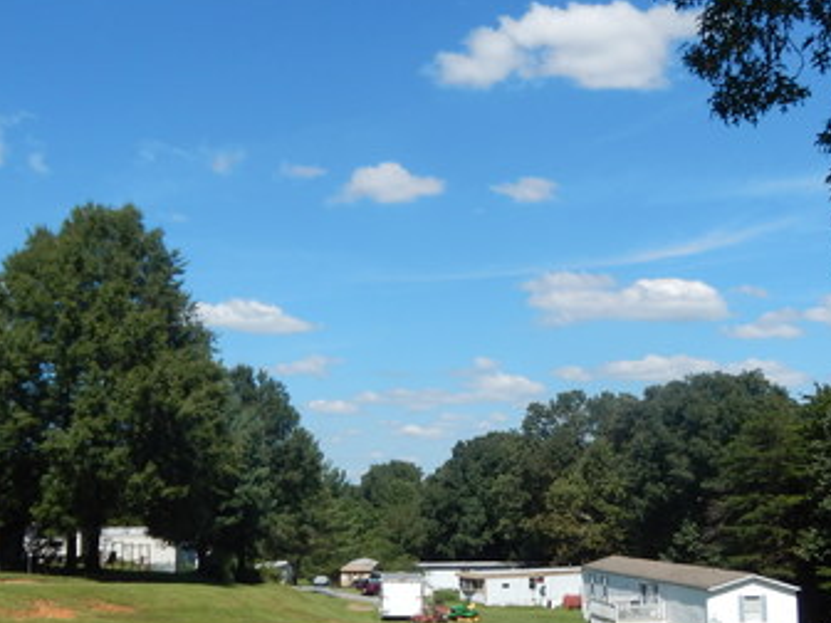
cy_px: 372
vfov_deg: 30.8
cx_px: 360
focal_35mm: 47
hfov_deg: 40.4
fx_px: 1128
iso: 125
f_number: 6.8
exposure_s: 1/400
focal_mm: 4.5
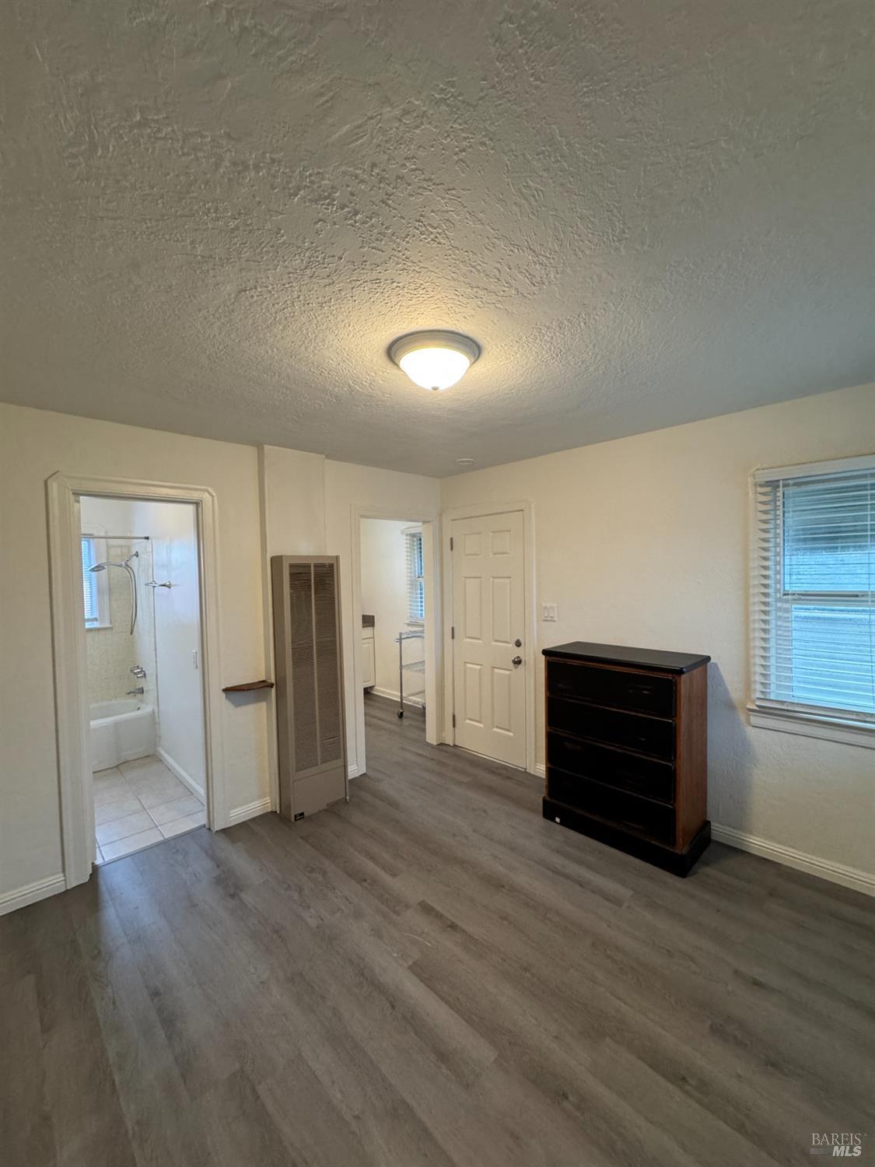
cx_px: 438
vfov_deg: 102.1
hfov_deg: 85.7
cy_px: 584
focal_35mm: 14
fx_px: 472
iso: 250
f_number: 2.2
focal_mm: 2.22
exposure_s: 1/60
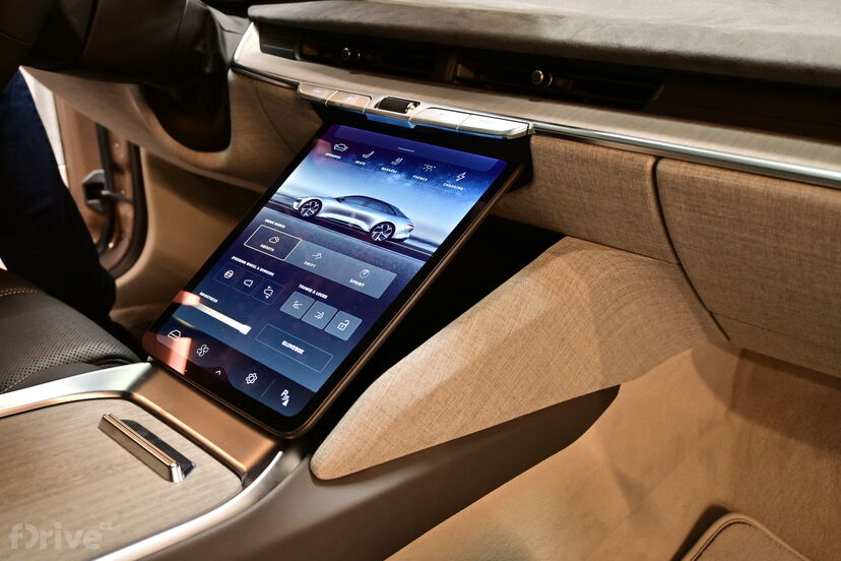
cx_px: 420
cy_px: 280
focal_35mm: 32
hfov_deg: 58.3
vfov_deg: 40.8
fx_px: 753
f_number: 4
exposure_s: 1/30
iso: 720
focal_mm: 21.5
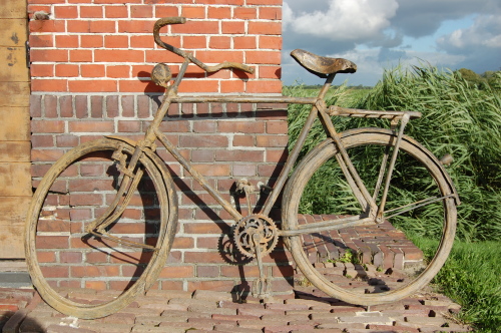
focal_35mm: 42
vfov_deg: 31.8
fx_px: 584
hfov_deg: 46.5
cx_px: 250
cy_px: 166
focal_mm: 28
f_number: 9
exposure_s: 1/320
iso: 200
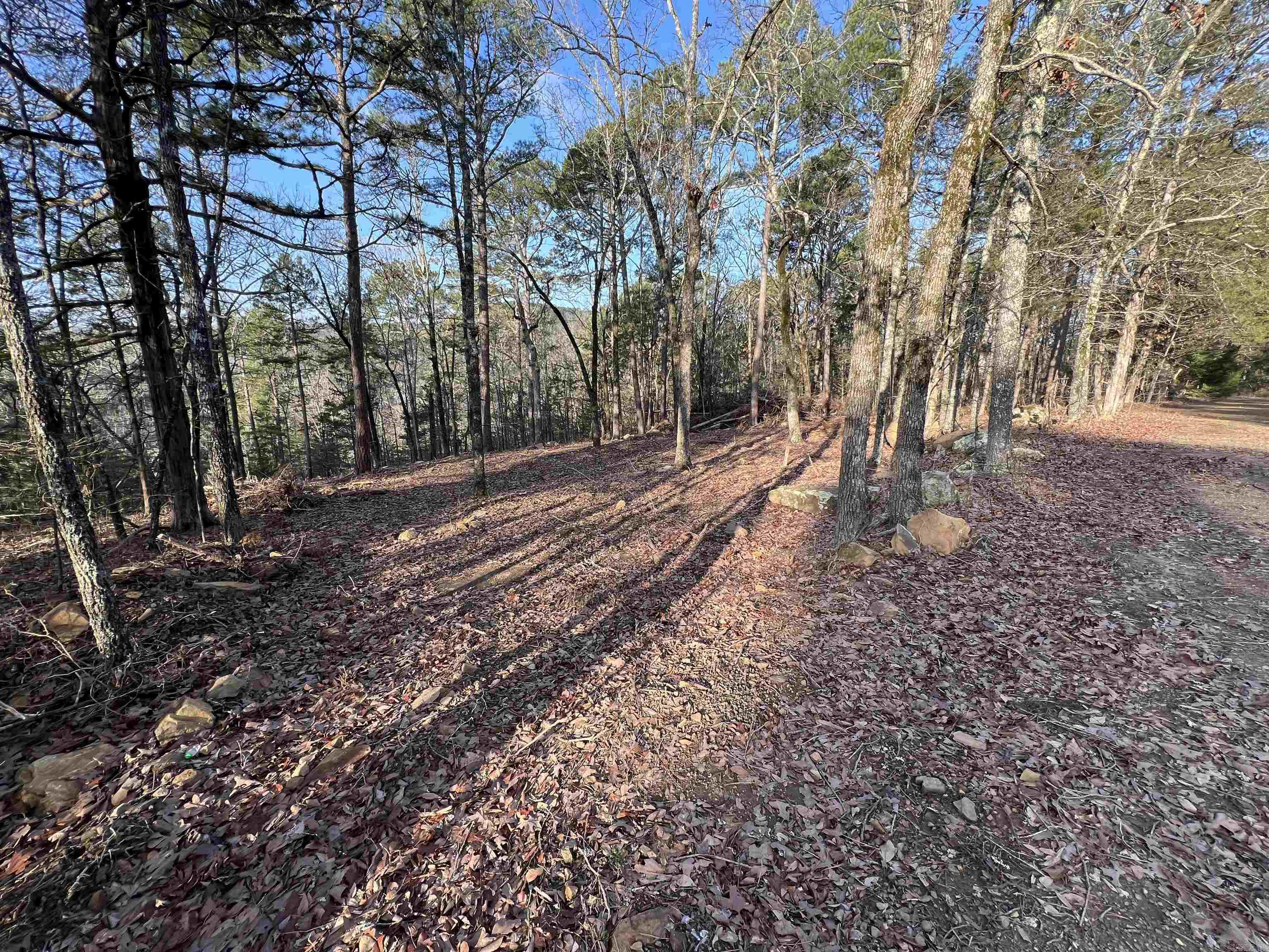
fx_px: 477
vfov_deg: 89.9
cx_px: 634
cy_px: 476
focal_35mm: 13
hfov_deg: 106.2
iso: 32
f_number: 1.8
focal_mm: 1.57
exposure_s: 1/247
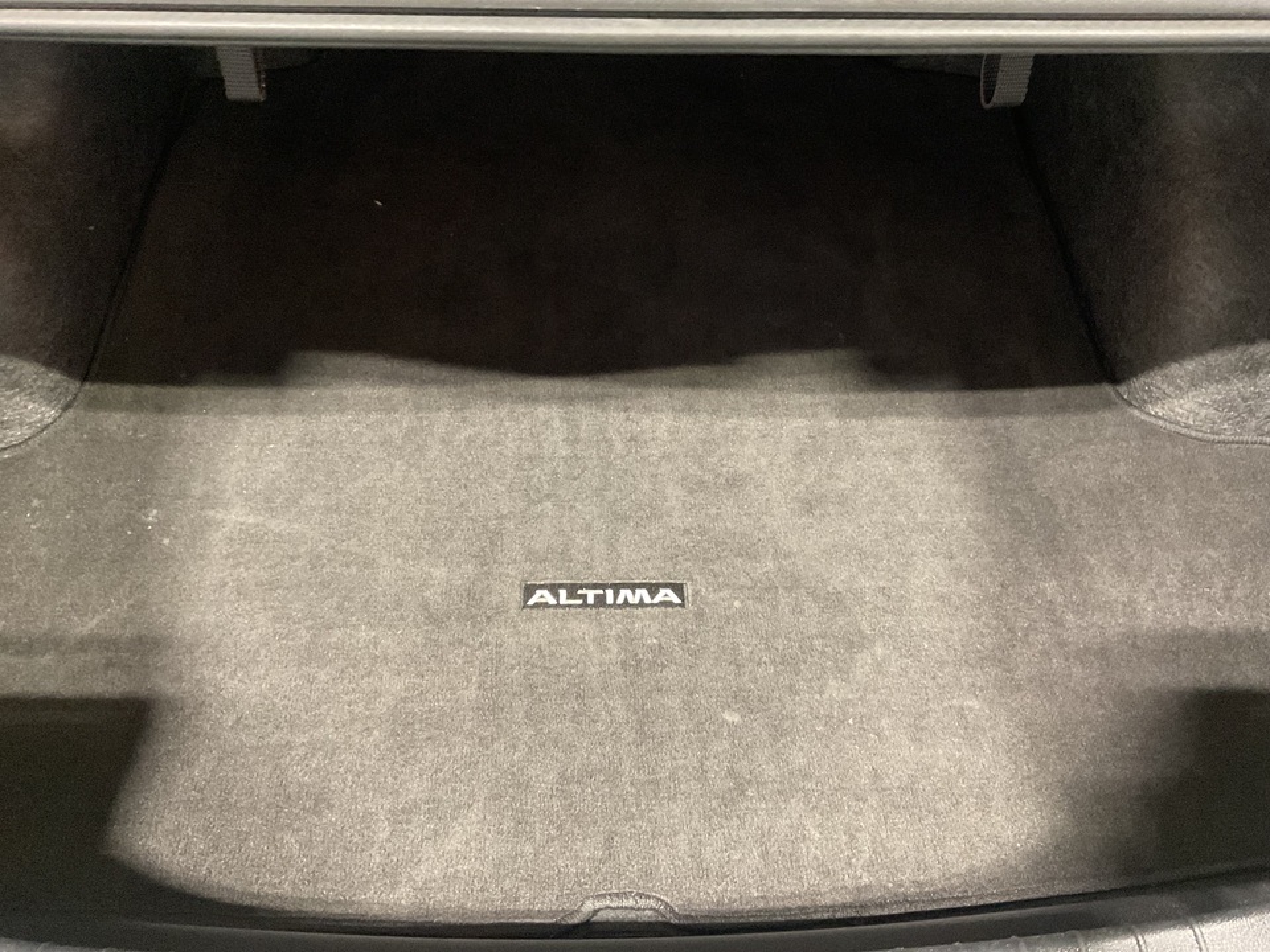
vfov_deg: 48.2
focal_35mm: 29
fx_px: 1064
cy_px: 476
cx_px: 635
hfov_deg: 61.7
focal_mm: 3
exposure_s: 1/30
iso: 500
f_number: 1.8
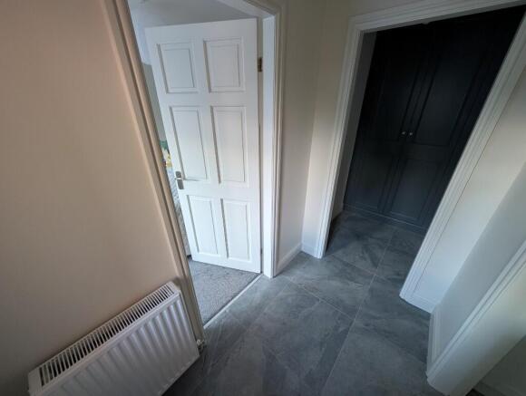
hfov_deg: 110.4
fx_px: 183
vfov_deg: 94.7
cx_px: 263
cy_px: 198
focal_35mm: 12
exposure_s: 1/24.1
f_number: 1.7
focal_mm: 2.02
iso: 137
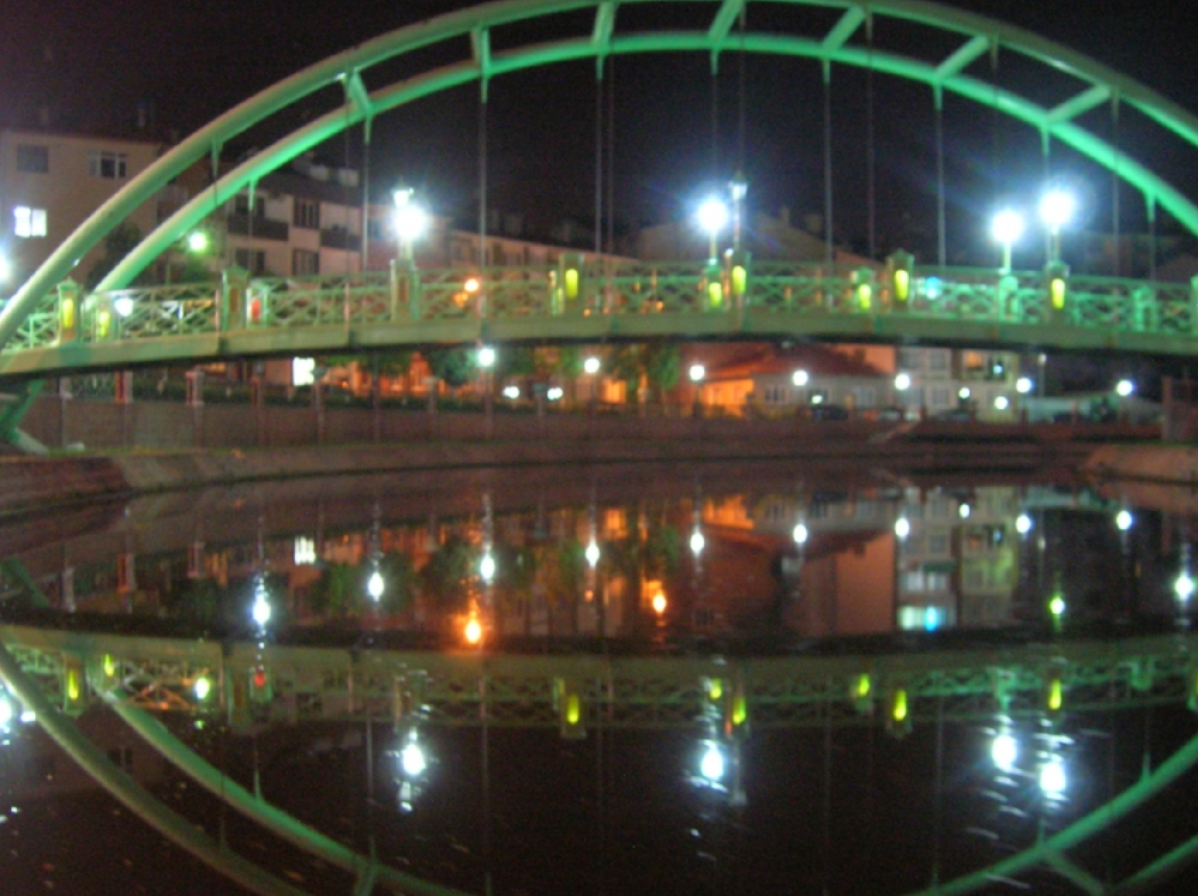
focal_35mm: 41
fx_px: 1418
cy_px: 492
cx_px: 649
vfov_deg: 35.0
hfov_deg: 45.8
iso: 200
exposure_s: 2
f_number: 2.9
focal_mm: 5.7
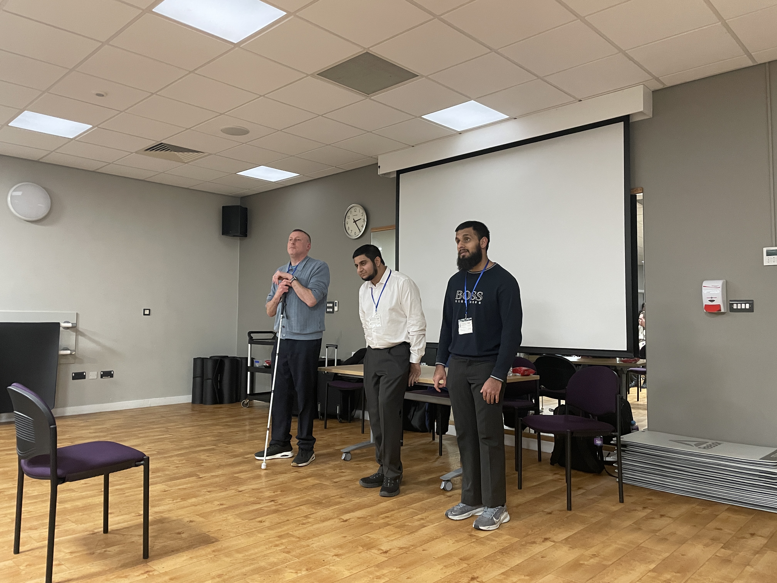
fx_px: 584
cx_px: 388
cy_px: 292
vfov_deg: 53.1
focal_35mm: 26
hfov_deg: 67.3
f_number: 1.6
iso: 500
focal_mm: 4.2
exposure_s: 1/50
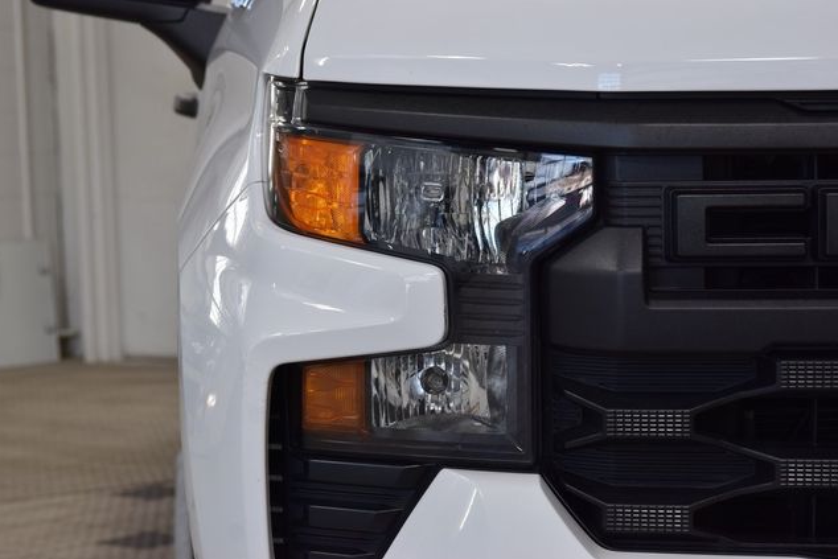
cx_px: 416
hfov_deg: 19.3
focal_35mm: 106
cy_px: 280
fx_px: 2468
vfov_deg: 12.9
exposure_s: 1/30
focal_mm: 70
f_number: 7.1
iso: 400
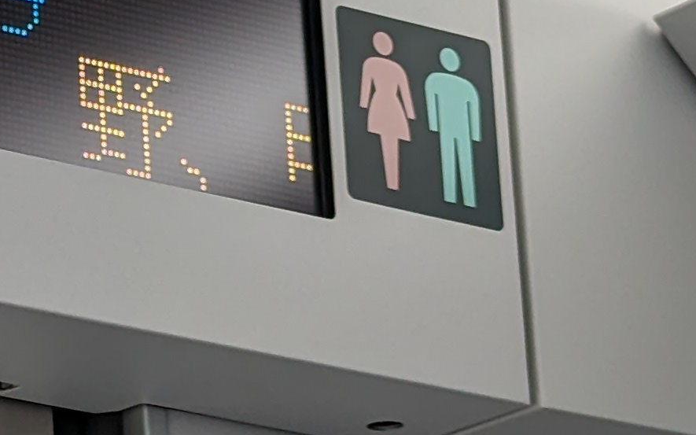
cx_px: -472
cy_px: 9
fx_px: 4457
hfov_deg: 8.6
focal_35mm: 235
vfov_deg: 5.6
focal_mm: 6.81
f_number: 1.85
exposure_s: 1/164
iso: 50
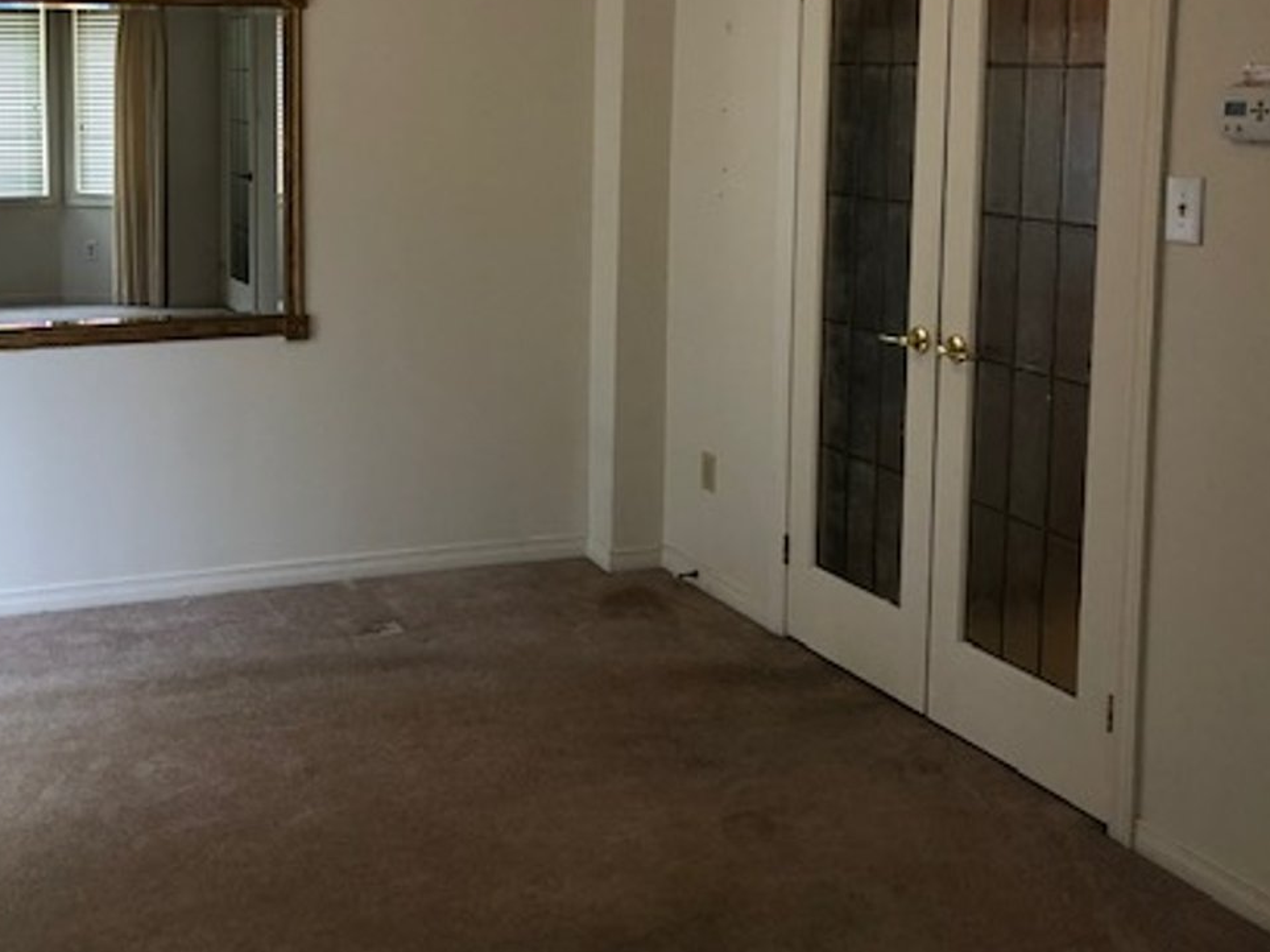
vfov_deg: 32.4
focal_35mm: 44
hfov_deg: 42.2
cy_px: 264
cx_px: 398
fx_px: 1614
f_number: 1.8
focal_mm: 4
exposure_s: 1/40
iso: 25
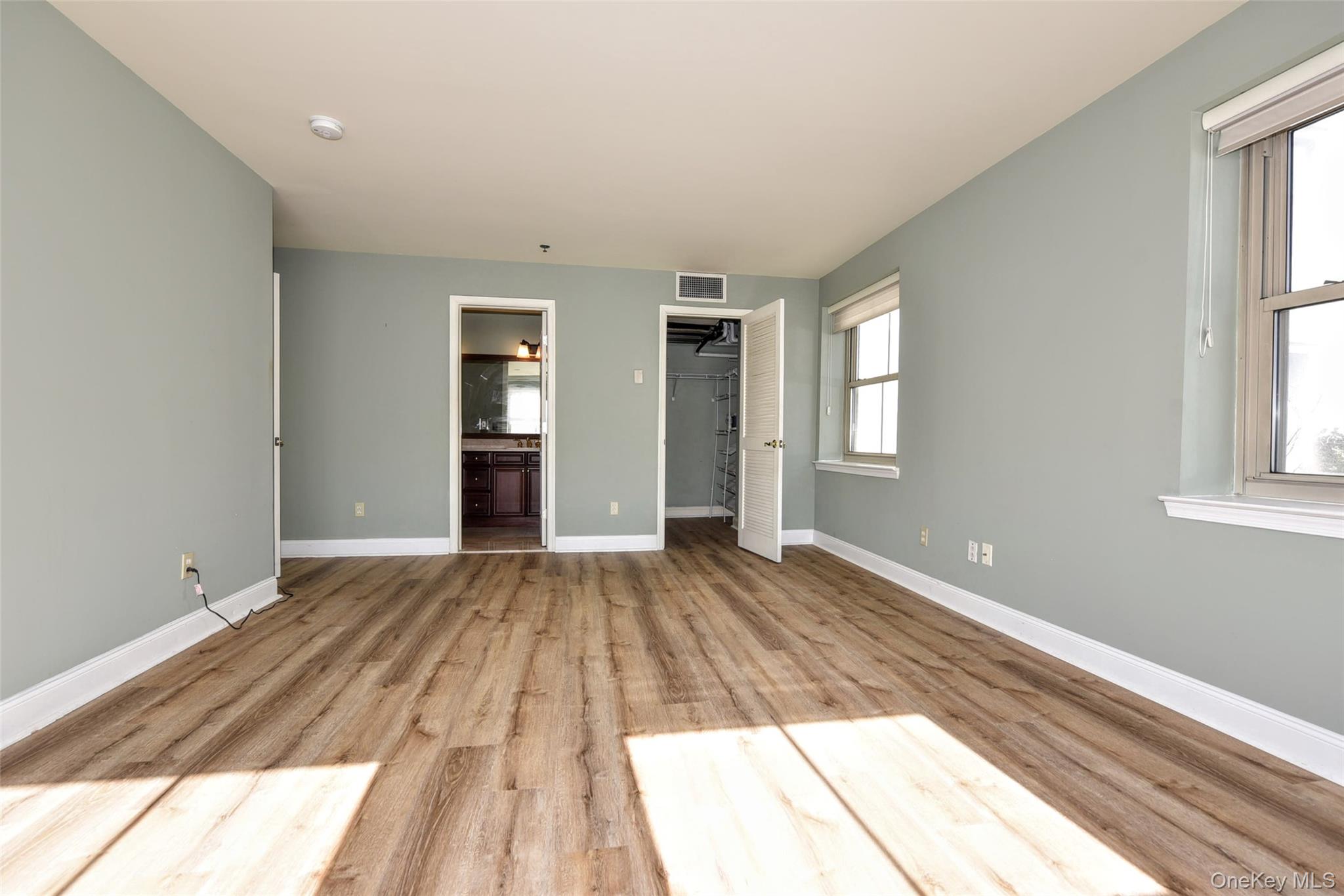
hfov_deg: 100.4
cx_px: 672
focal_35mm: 15
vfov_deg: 77.3
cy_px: 448
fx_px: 560
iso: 280
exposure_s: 1/125
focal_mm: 15
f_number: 5.6
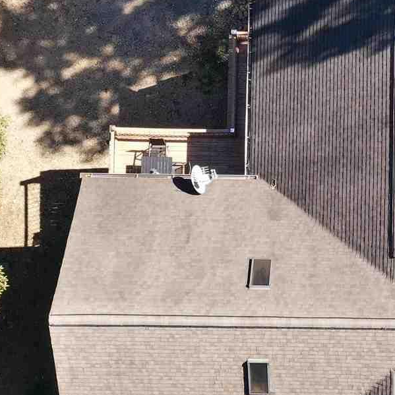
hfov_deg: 14.2
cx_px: 350
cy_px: 257
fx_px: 1575
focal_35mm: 122
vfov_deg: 14.3
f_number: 5
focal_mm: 10.26
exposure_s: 1/200
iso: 100
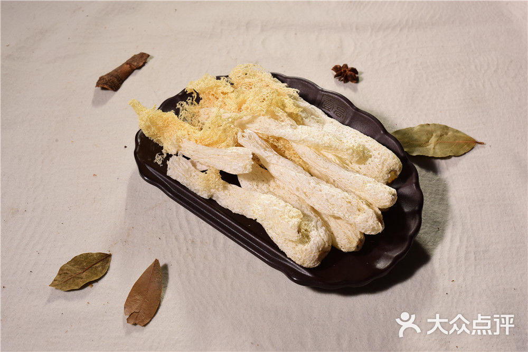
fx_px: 807
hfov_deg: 36.2
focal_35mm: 55
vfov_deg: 24.6
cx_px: 264
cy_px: 176
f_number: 16
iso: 320
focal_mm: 55
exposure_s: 1/15
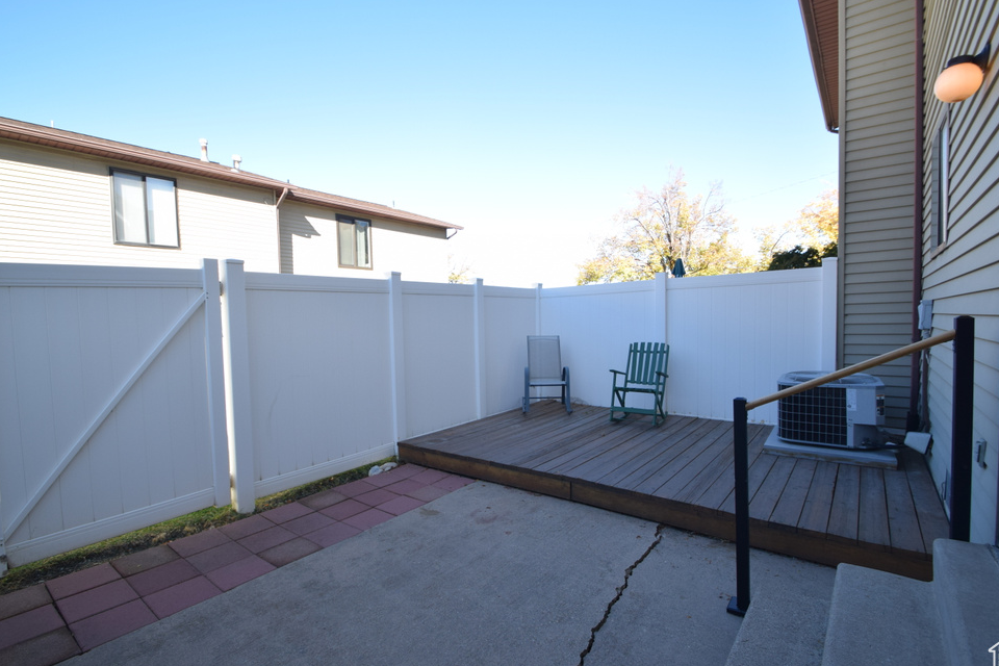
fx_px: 444
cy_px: 326
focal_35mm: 16
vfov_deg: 73.7
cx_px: 502
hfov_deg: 96.7
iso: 400
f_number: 8
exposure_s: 1/250
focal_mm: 10
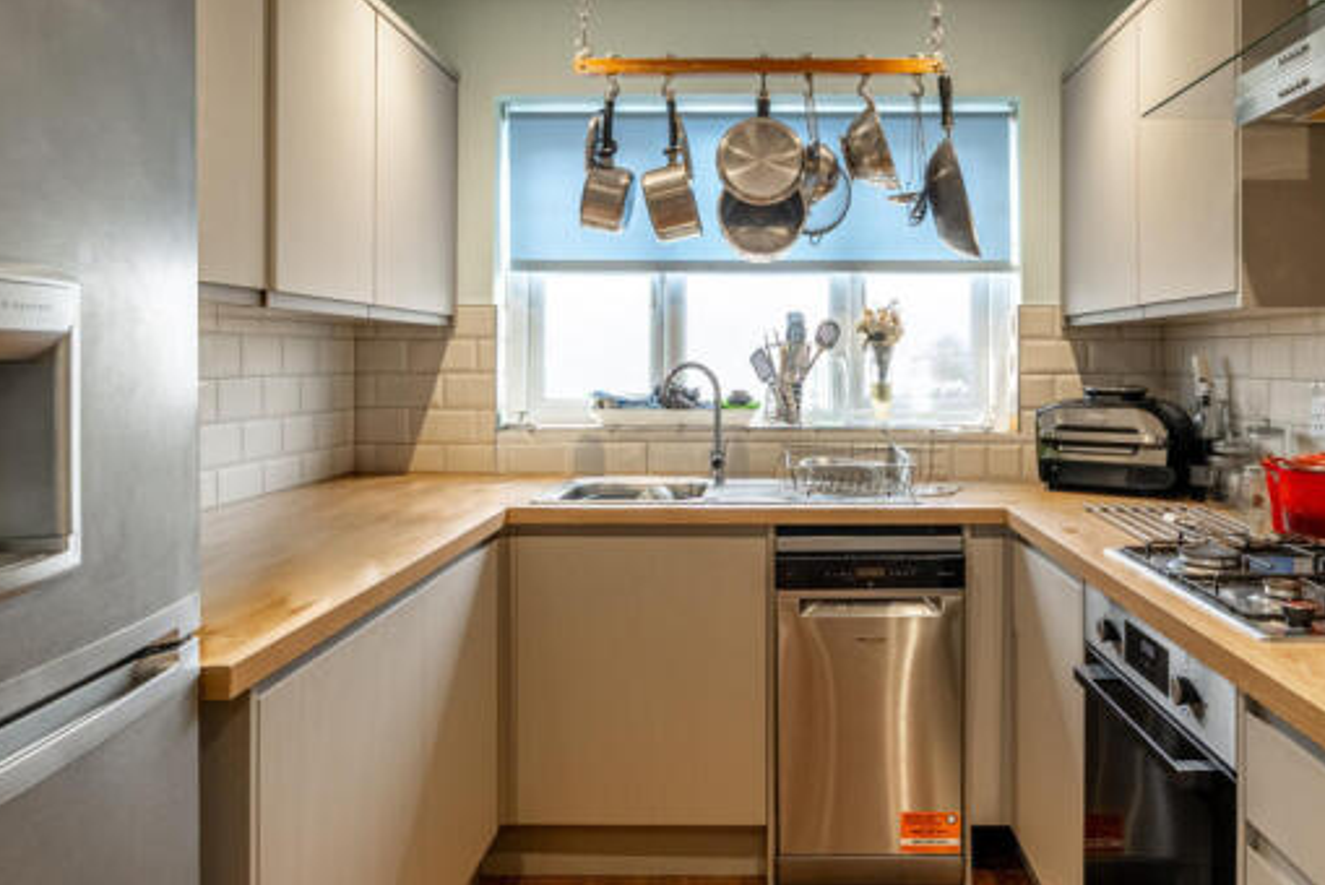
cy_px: 353
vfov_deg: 47.7
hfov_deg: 66.9
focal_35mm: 27
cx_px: 768
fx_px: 994
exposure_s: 1/80
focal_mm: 21
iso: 1000
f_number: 6.3
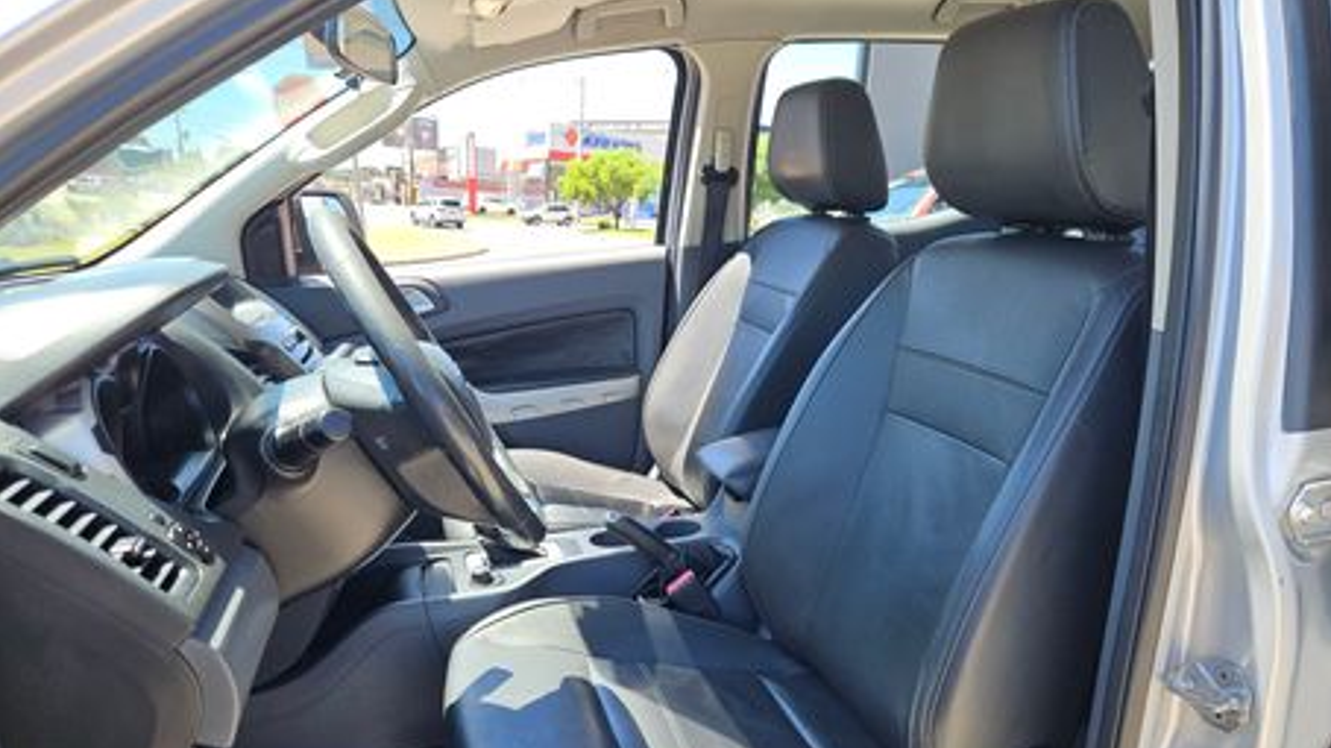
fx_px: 917
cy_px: 502
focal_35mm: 26
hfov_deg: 71.9
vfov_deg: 43.7
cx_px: 686
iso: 25
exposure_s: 1/215
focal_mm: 5.4
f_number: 1.8
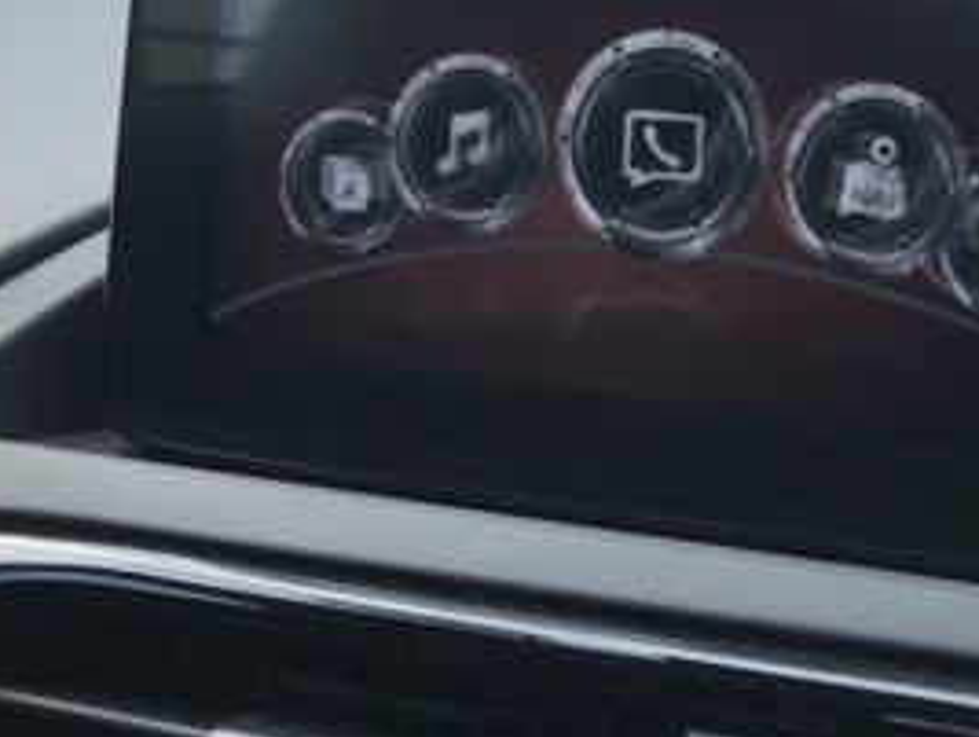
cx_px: 777
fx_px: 1897
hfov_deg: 28.3
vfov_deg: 21.4
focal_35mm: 67
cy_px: 48
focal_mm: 3.99
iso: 20
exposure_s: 1/453
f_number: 1.8
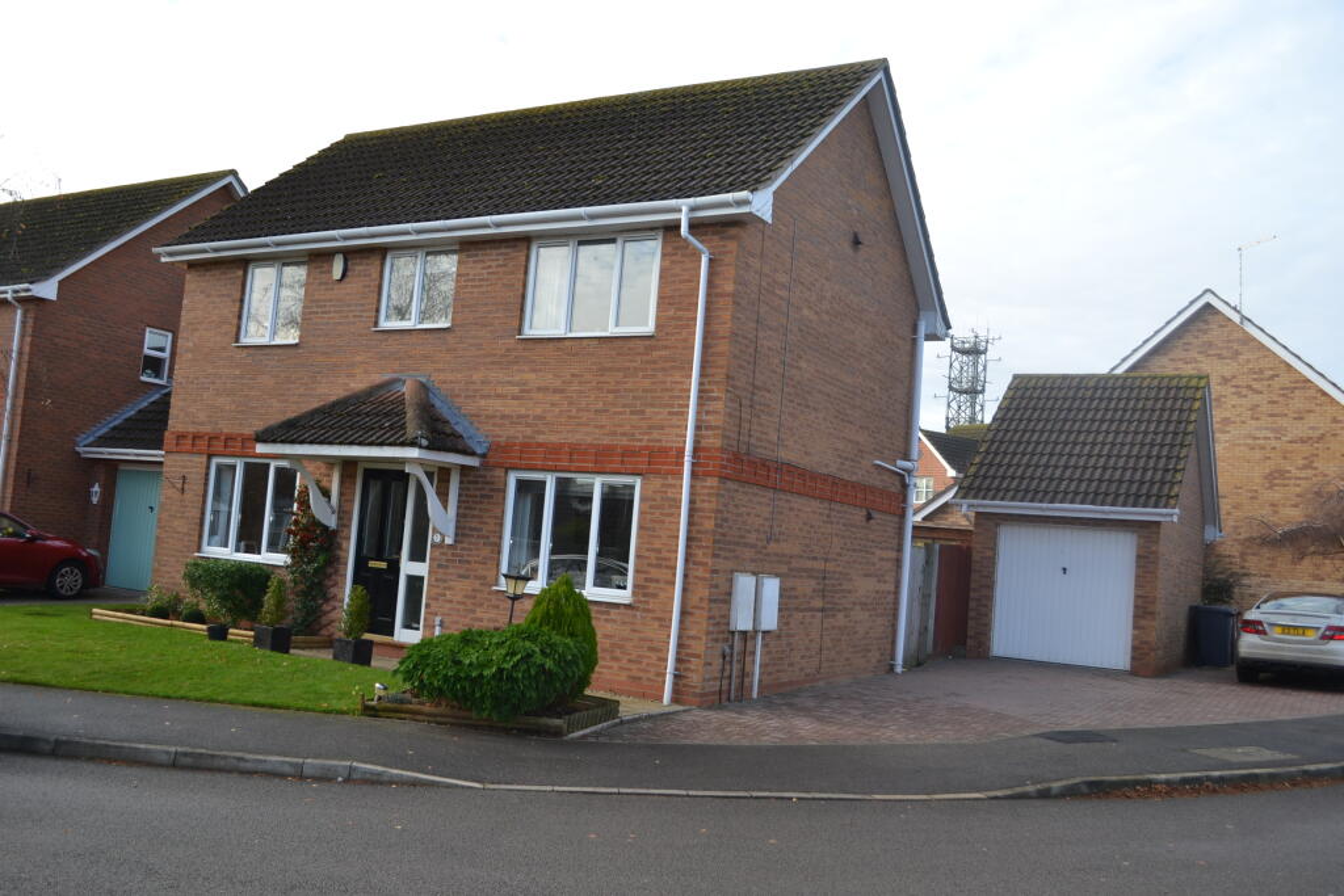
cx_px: 672
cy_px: 448
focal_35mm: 33
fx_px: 1232
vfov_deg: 40.0
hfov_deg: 57.2
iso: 100
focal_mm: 22
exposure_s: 1/200
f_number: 4.5
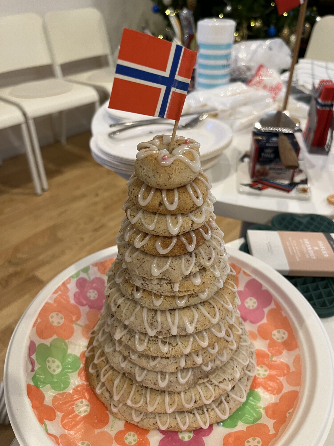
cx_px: 167
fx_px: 334
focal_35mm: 26
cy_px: 223
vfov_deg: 67.3
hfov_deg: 53.1
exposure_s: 1/60
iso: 125
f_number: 1.6
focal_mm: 5.1
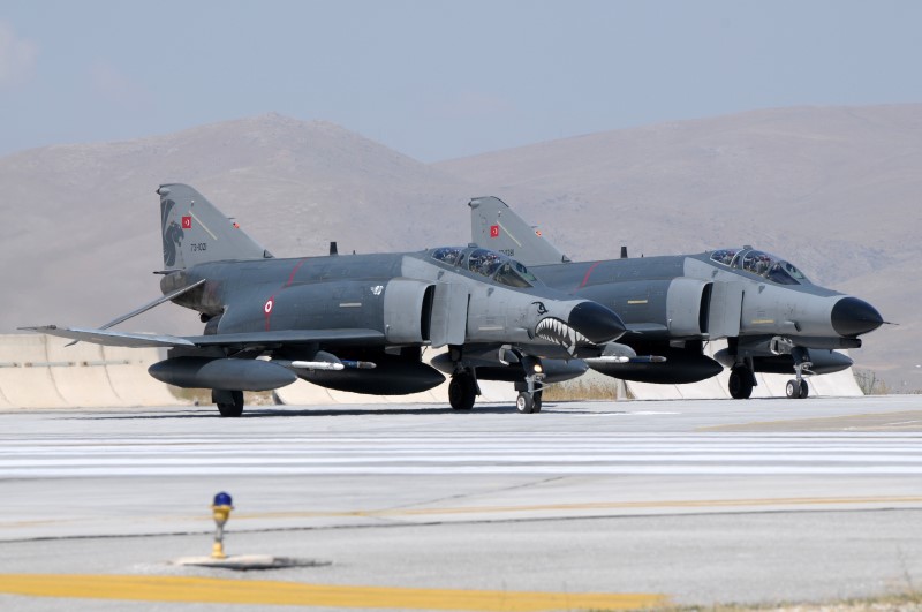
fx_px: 7672
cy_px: 306
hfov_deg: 6.9
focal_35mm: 300
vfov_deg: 4.6
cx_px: 461
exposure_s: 1/500
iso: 200
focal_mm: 200
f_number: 11
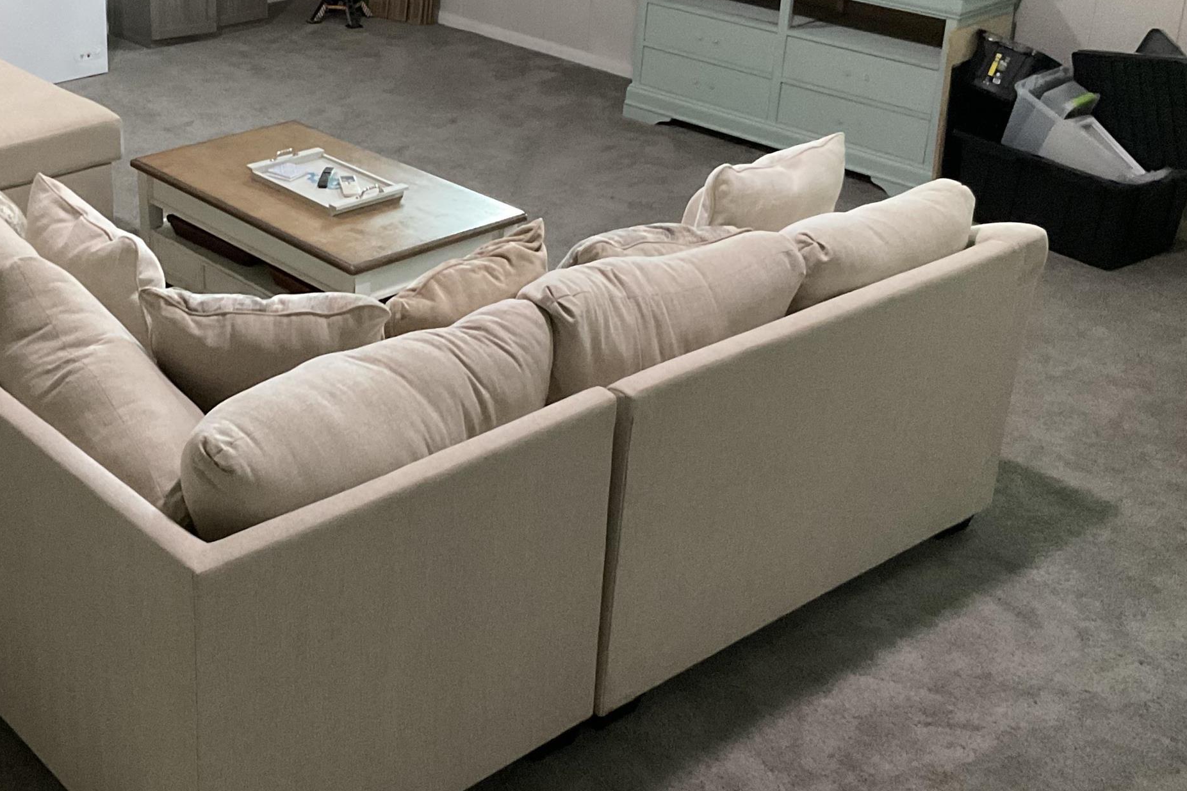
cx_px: 325
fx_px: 1648
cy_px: 241
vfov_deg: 26.8
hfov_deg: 38.8
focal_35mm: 50
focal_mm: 3
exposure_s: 1/30
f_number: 1.8
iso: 400
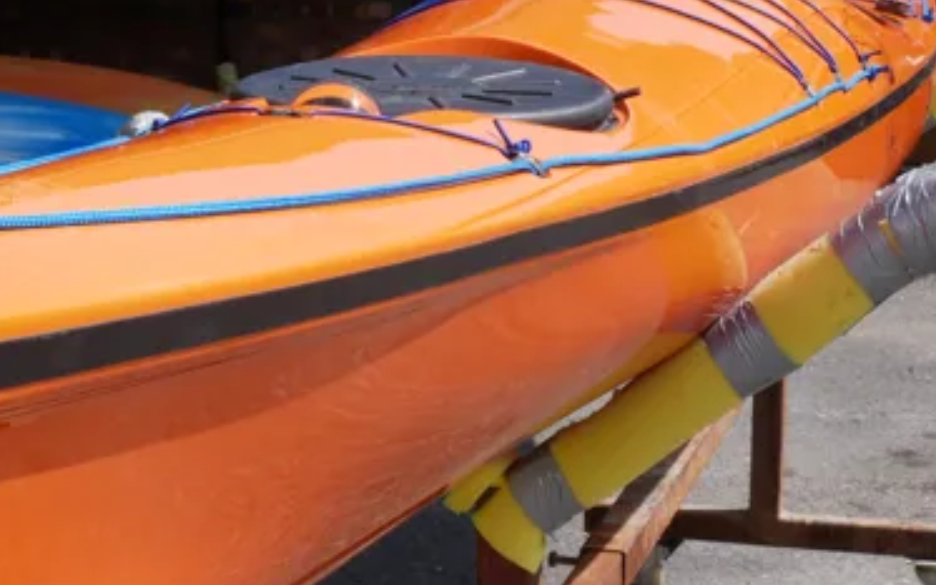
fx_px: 2321
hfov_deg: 22.6
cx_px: 231
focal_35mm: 91
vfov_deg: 14.4
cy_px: 306
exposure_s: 1/125
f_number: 14
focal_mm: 20
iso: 200
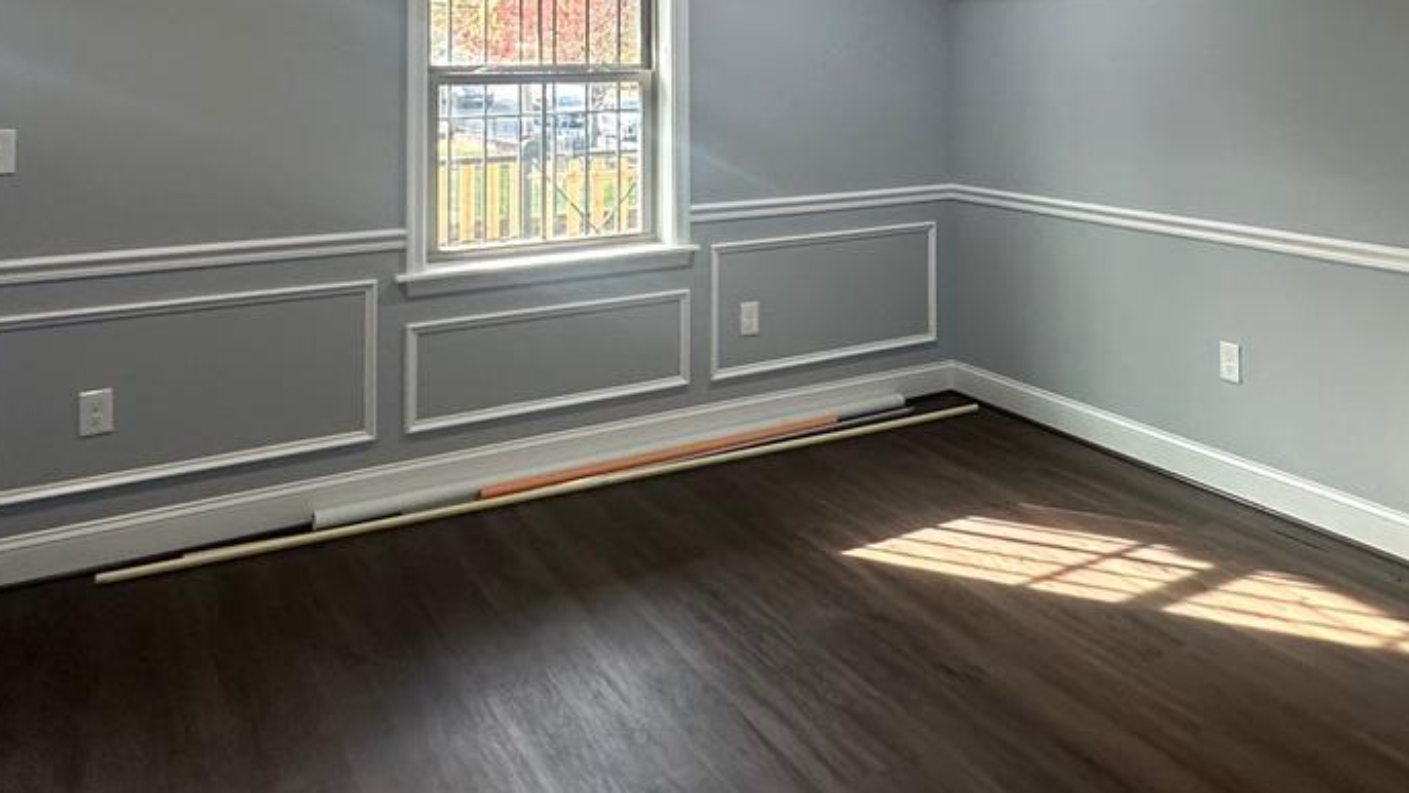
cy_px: 33
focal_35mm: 32
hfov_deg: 60.1
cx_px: 891
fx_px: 1196
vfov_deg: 34.0
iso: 200
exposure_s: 1/120
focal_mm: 2.22
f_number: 2.2
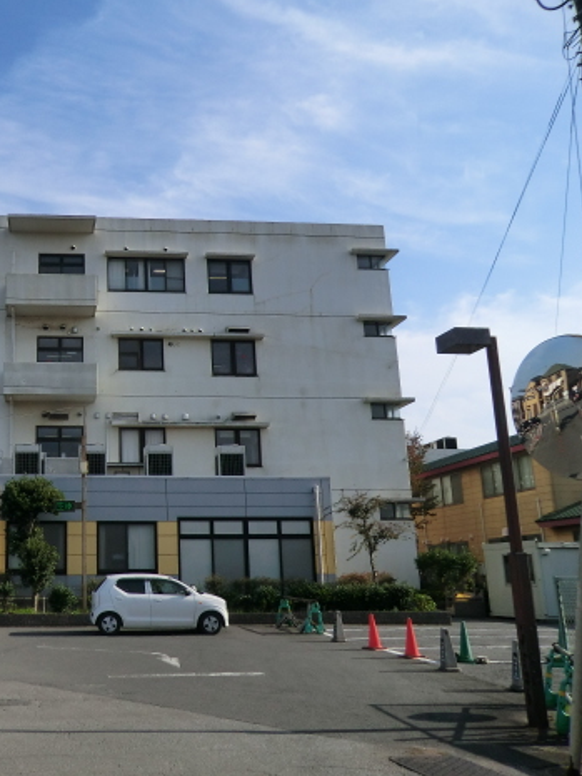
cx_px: 68
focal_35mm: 33
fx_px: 739
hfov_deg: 40.1
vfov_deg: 55.3
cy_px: 379
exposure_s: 1/250
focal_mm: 4.3
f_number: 7.5
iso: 80
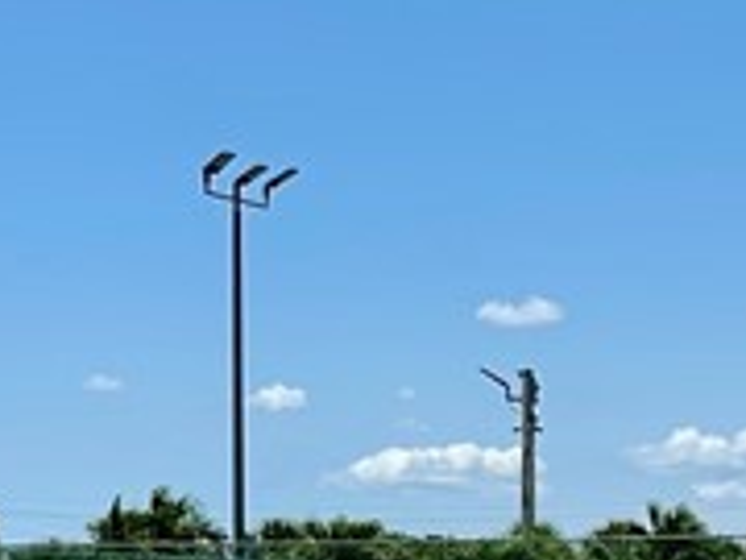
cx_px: 414
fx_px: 3190
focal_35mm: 148
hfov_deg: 13.3
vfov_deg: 9.8
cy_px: 817
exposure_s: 1/6579
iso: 50
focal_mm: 5.7
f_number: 1.5
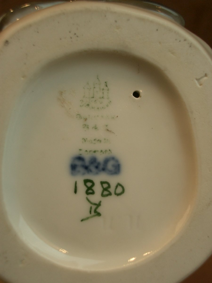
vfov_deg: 38.9
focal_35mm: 49
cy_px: 142
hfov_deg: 29.7
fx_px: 400
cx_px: 106
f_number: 3.1
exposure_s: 1/60
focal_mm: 8.2
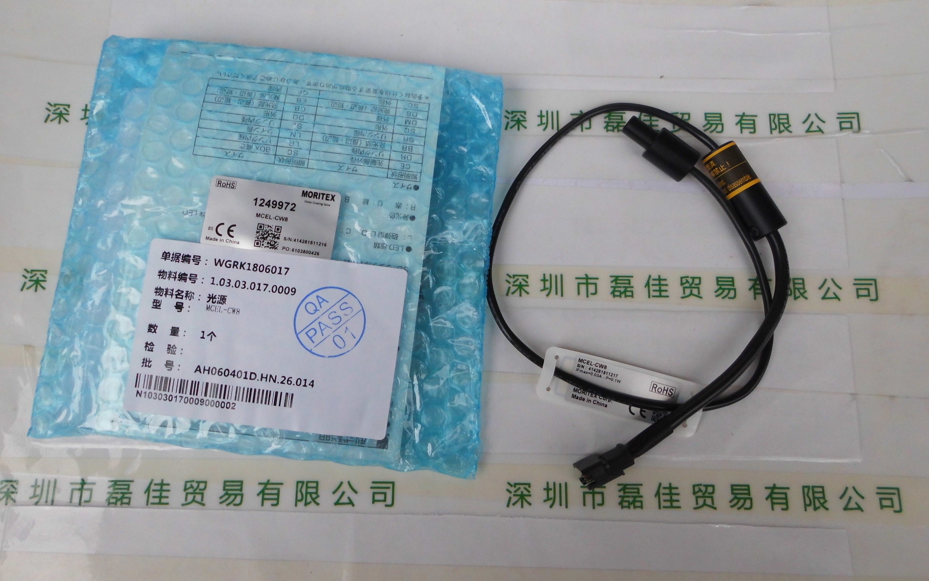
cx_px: 463
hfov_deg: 66.5
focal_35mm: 28
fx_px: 709
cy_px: 256
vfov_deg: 44.5
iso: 100
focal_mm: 4.6
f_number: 3.2
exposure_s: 1/189
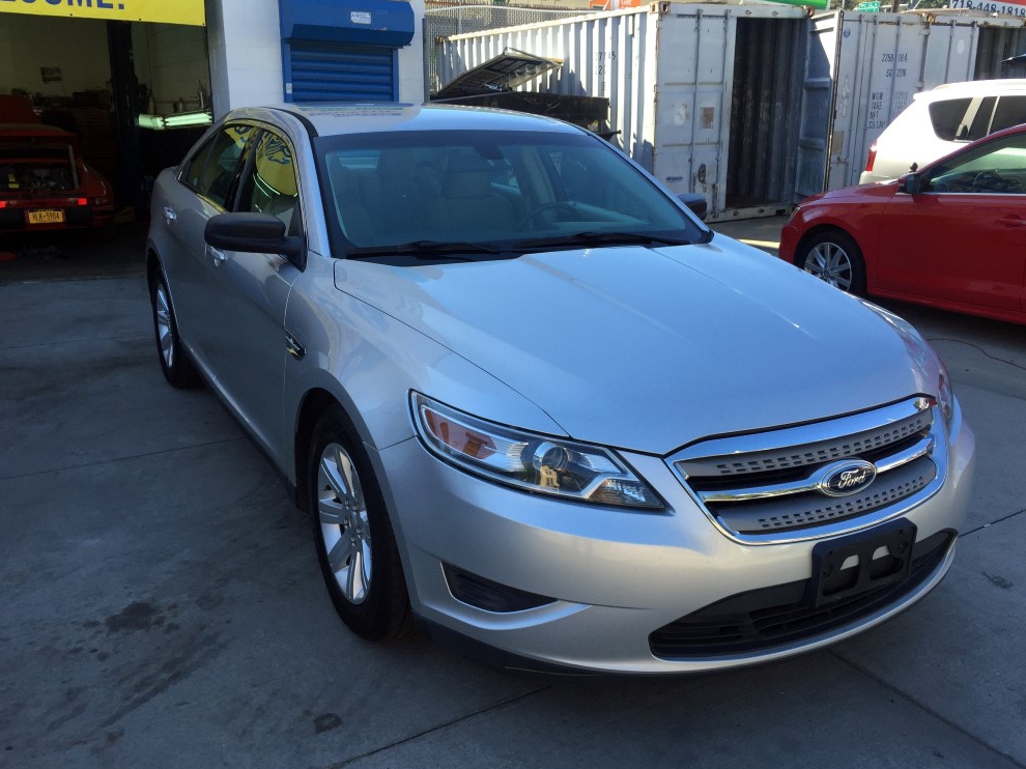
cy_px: 383
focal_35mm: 30
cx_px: 502
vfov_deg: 46.8
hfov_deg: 60.0
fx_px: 889
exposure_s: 1/421
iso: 32
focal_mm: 4.15
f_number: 2.2
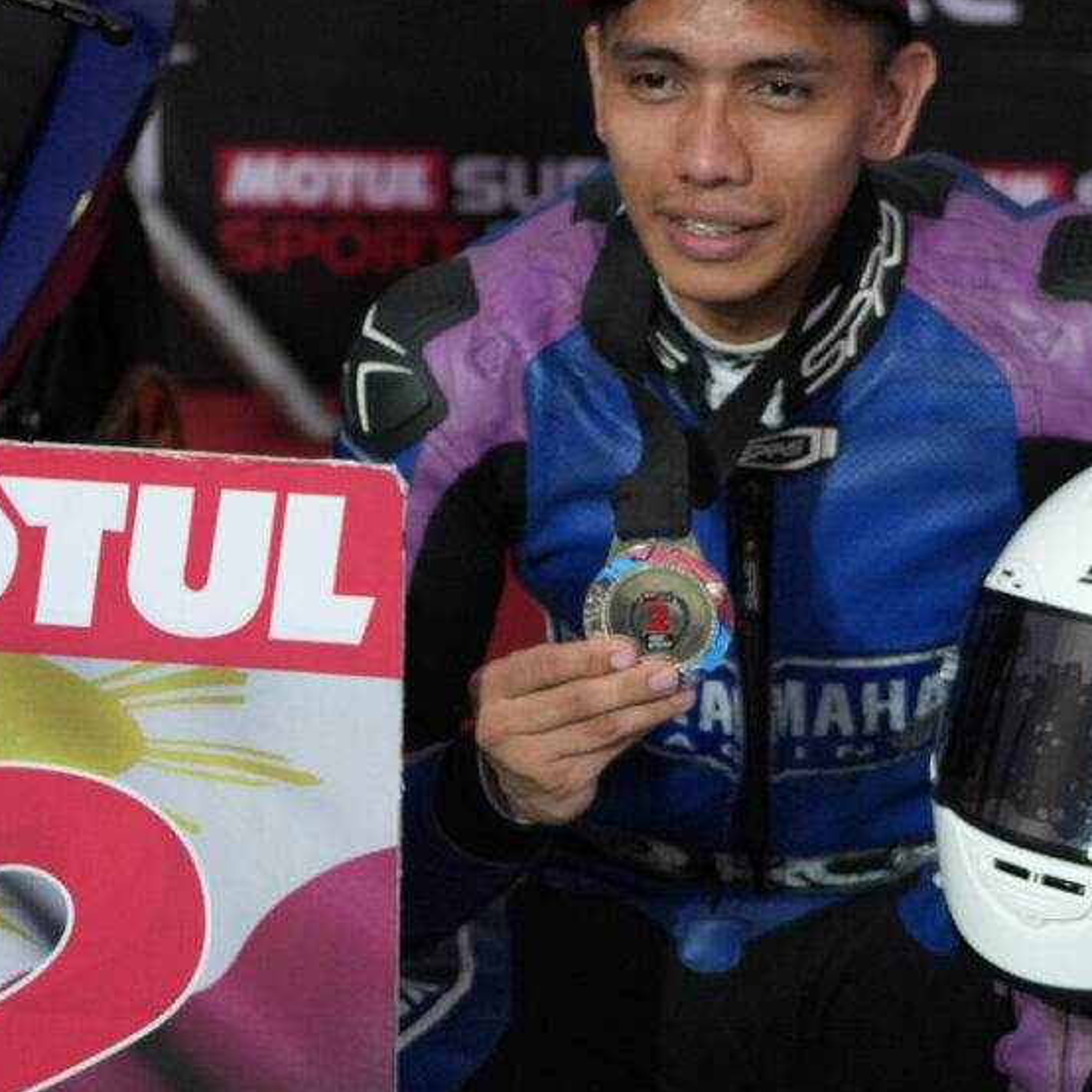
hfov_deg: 9.9
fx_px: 6310
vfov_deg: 9.9
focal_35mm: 177
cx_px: 319
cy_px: 539
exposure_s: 1/160
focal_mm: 75
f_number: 4
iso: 3200
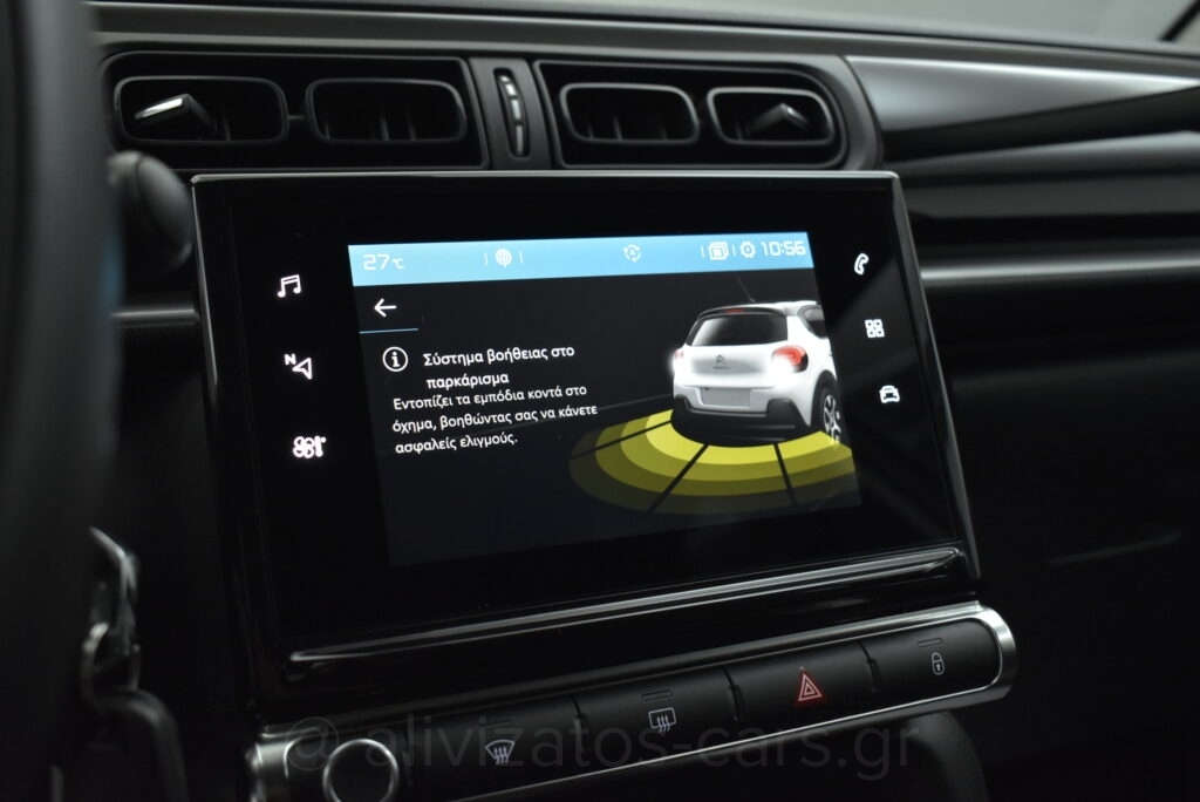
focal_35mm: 38
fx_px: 1251
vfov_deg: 35.5
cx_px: 600
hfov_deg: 51.3
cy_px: 401
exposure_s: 1/125
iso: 1600
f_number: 4
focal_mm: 25
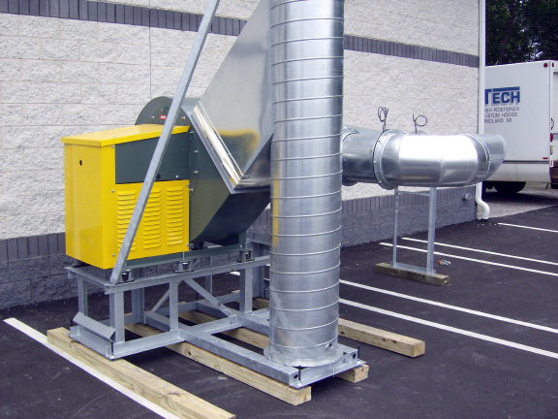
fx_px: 613
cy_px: 210
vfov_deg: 37.7
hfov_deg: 49.0
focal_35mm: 38
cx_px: 279
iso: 100
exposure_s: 1/330
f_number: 4.8
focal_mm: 6.4
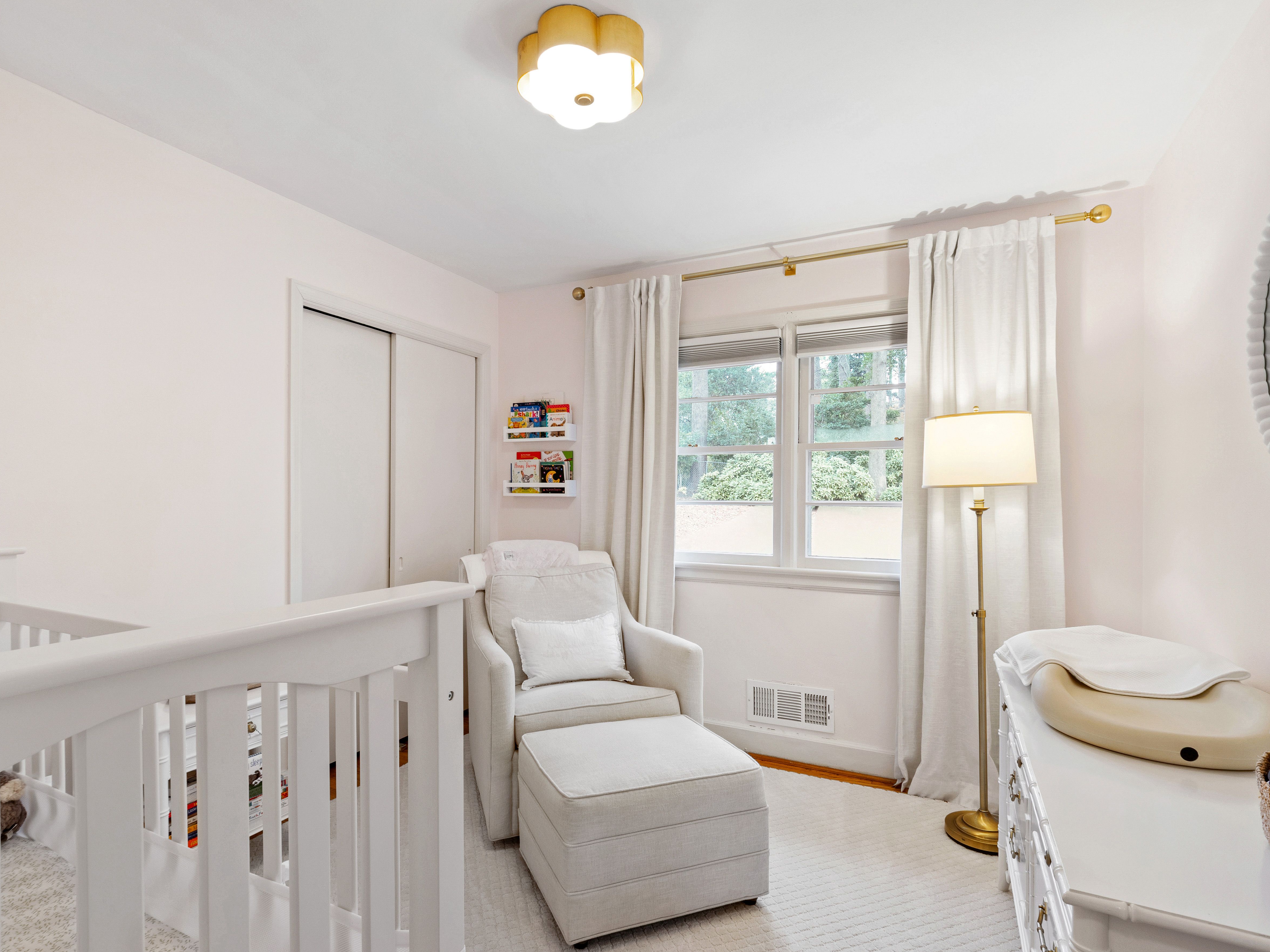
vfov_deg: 74.7
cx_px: 599
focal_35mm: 17
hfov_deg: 90.9
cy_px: 484
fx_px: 624
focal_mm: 10
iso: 100
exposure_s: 1
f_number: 8
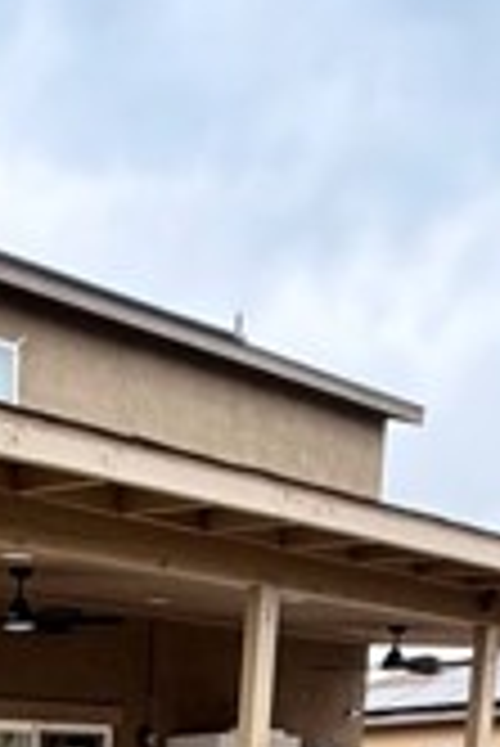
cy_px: 1053
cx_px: -135
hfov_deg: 22.0
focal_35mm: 56
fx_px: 1164
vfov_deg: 27.4
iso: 100
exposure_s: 1/121
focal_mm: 2.22
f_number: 2.2
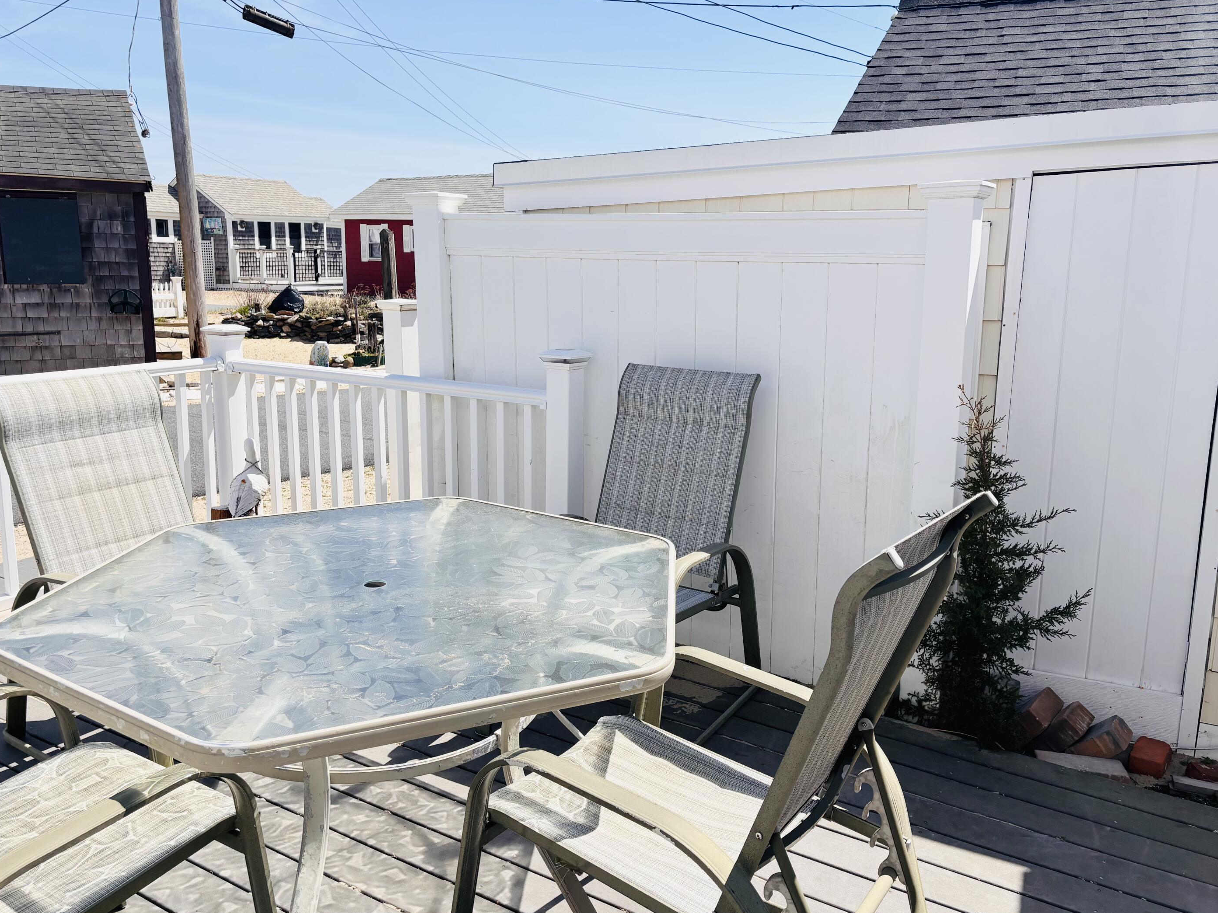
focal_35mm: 28
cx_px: 588
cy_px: 453
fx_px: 985
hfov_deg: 63.4
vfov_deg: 49.7
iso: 50
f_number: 1.6
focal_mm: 5.96
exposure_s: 1/4425
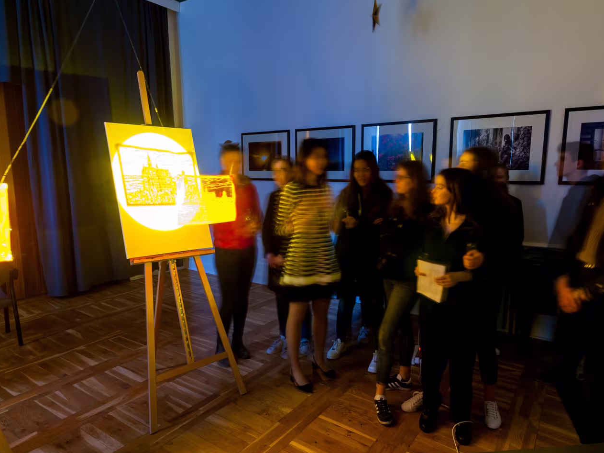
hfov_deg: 73.9
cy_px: 228
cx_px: 311
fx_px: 401
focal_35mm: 23
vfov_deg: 58.9
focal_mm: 21
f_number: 16
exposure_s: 13
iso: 200
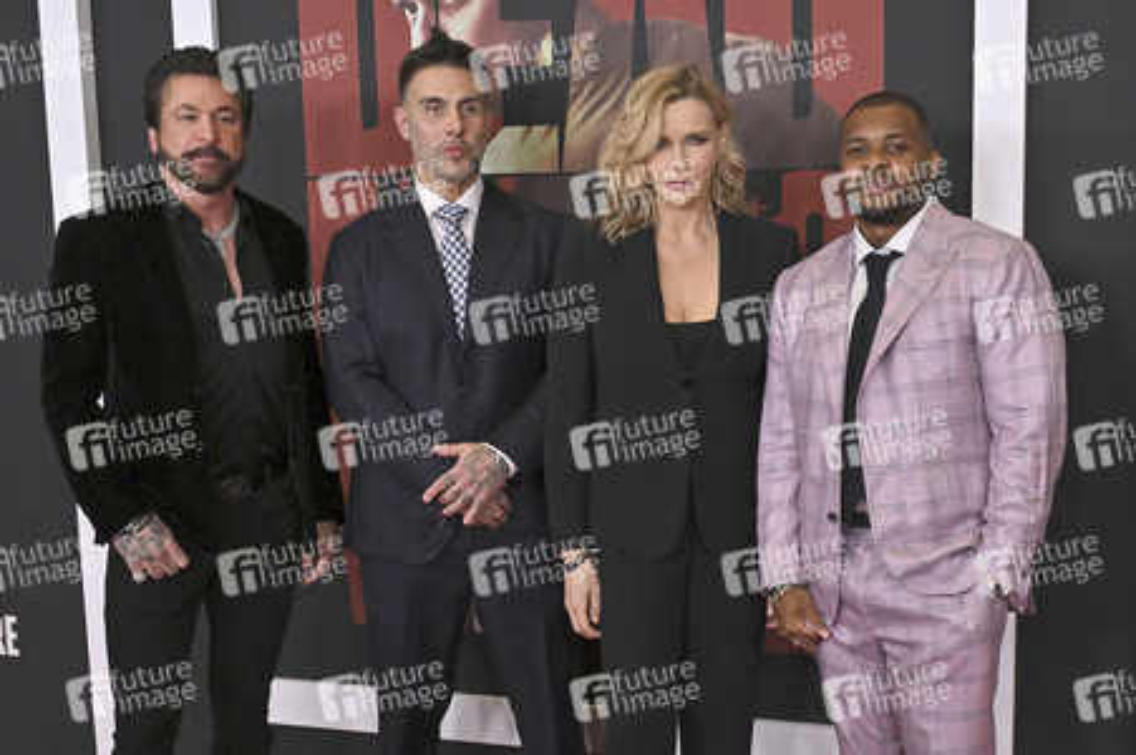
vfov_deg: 37.8
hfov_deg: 54.5
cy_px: 378
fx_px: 1104
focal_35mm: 35
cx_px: 568
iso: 2500
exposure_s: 1/320
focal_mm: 35
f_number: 5.6
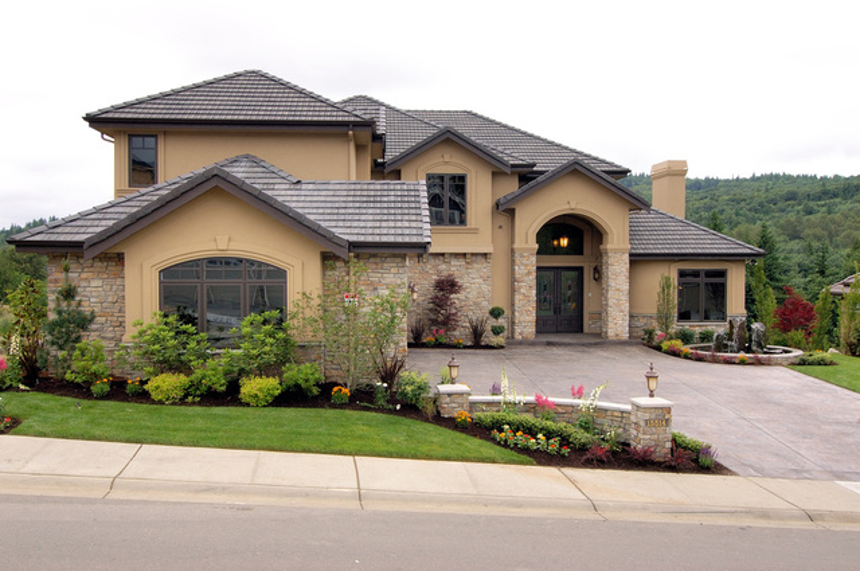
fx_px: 787
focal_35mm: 33
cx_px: 430
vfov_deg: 39.9
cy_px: 286
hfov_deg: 57.3
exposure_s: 1/60
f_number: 9
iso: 200
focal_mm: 22
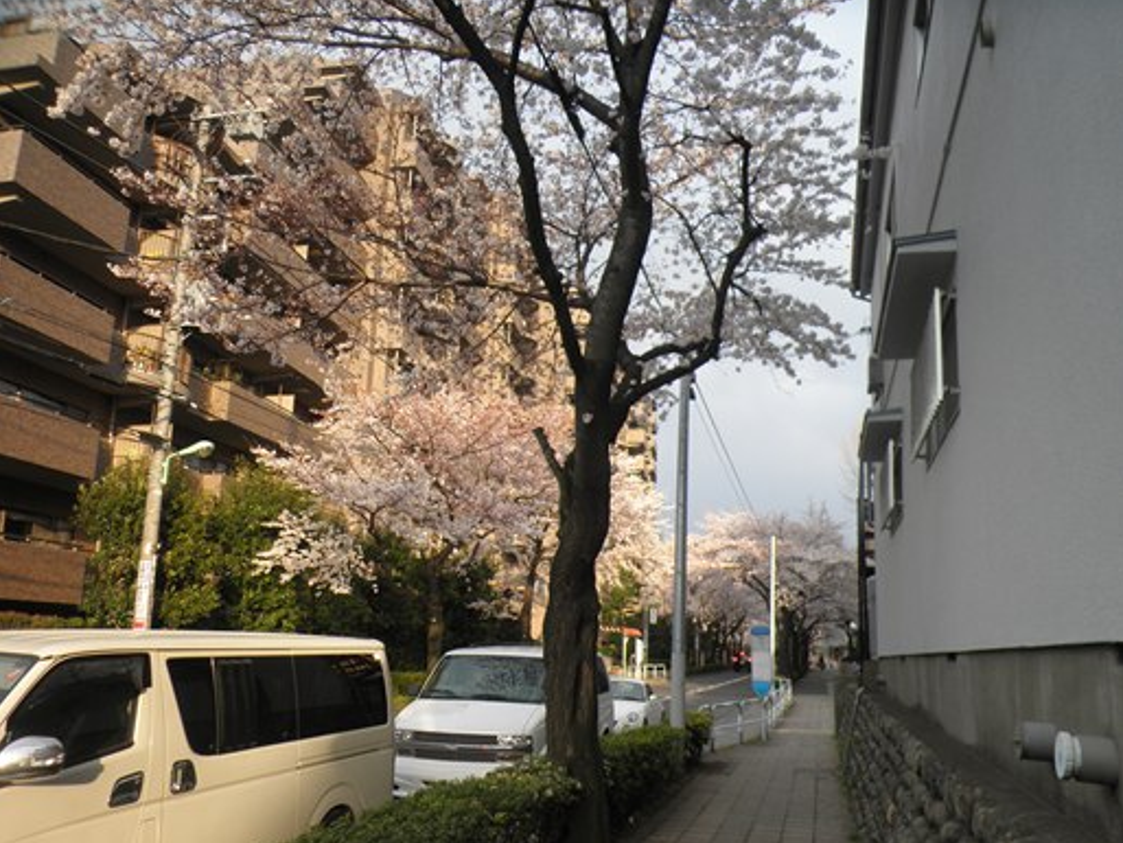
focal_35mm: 27
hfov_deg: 65.3
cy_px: 412
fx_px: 876
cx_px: 546
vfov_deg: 51.4
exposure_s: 1/160
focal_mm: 4.7
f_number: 2.8
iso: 64
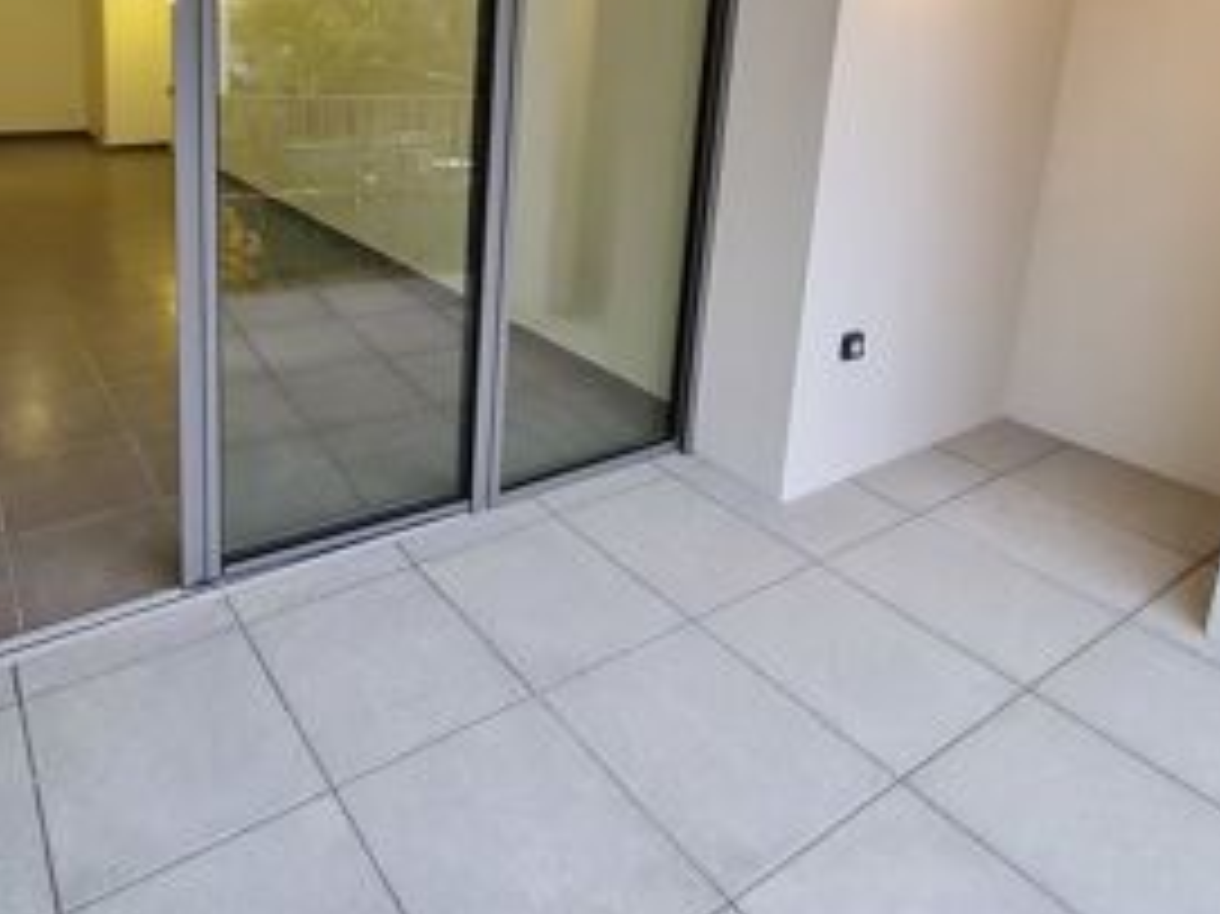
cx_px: 356
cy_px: 153
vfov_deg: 53.9
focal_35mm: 23
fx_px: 810
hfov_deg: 70.5
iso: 250
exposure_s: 1/50
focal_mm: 1.74
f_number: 2.2
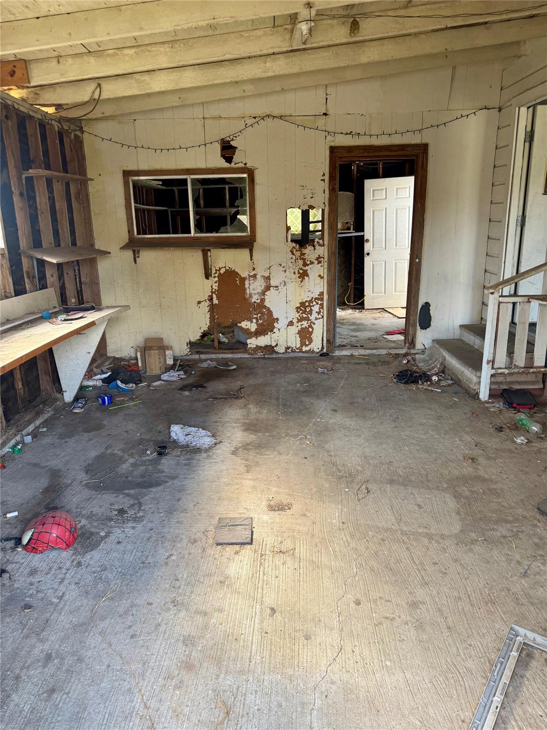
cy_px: 365
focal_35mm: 24
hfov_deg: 56.8
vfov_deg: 71.6
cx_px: 274
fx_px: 506
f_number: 1.78
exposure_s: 1/121
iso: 125
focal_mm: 6.76
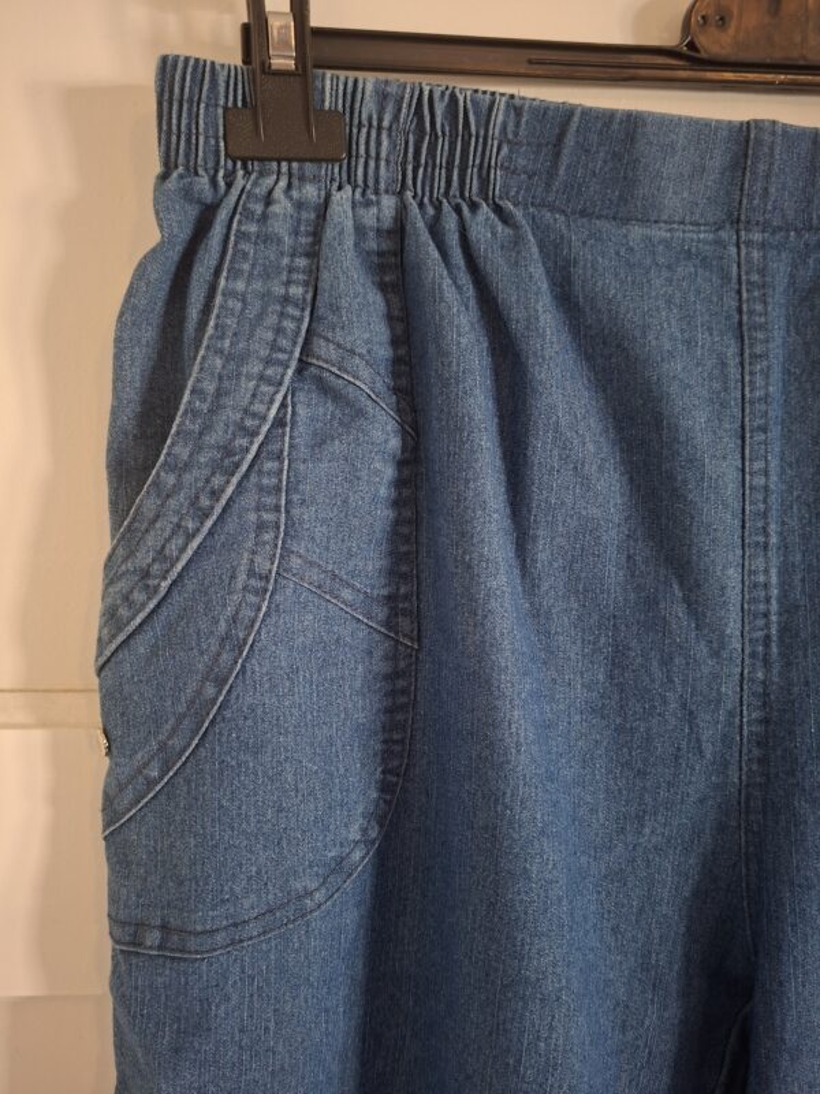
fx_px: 726
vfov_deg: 73.9
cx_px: 410
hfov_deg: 58.9
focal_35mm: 23
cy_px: 547
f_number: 1.8
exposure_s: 1/30
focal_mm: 5.54
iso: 320
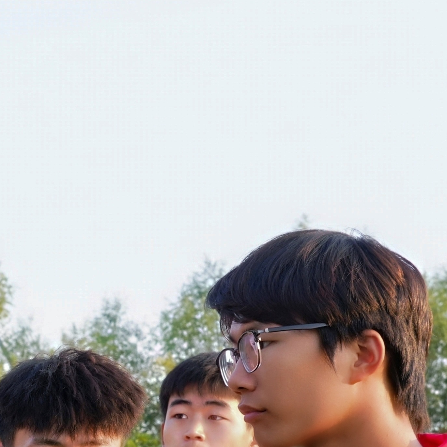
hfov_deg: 15.0
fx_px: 1563
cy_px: 461
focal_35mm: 107
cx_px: -247
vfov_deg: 15.9
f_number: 9
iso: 400
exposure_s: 1/125
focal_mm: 38
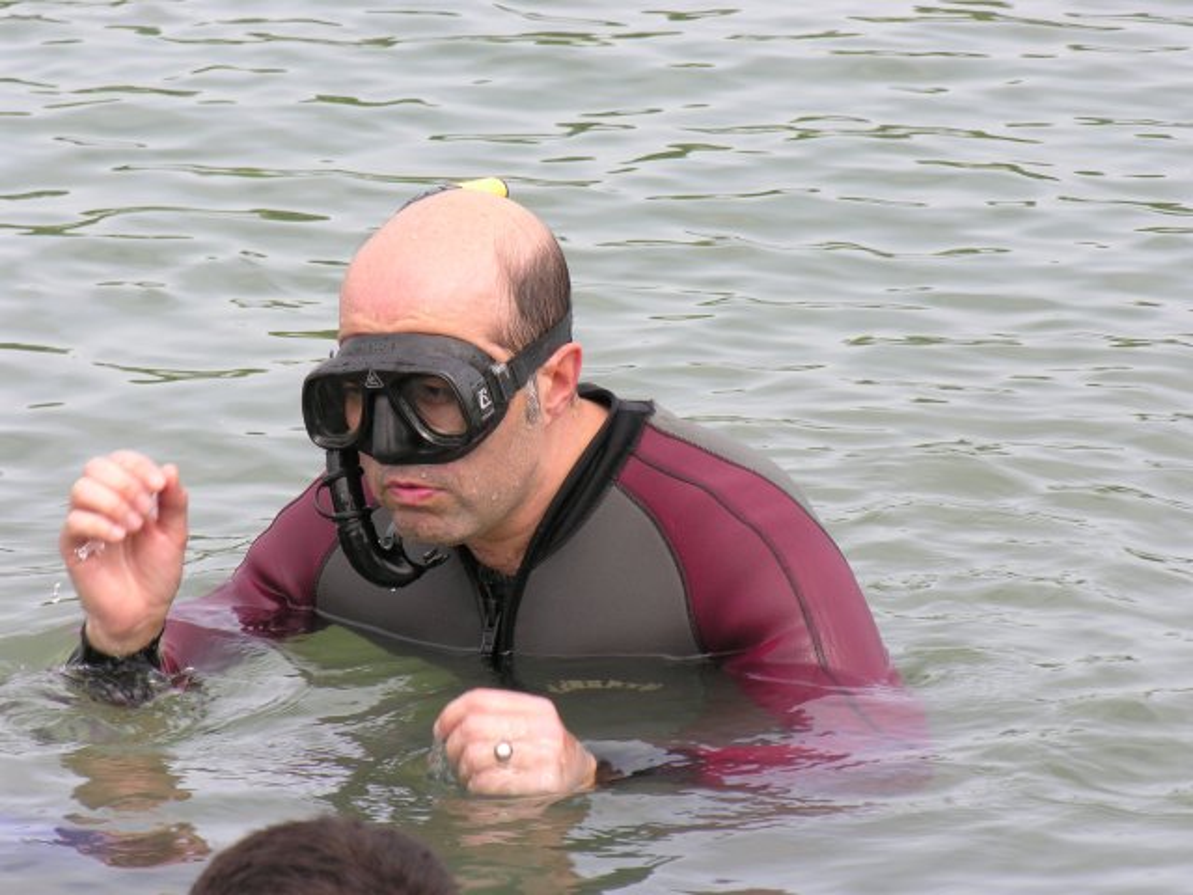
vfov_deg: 4.7
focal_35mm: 314
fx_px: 10822
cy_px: 448
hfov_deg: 6.3
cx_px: 596
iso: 50
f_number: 5.6
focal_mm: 80
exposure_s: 1/127
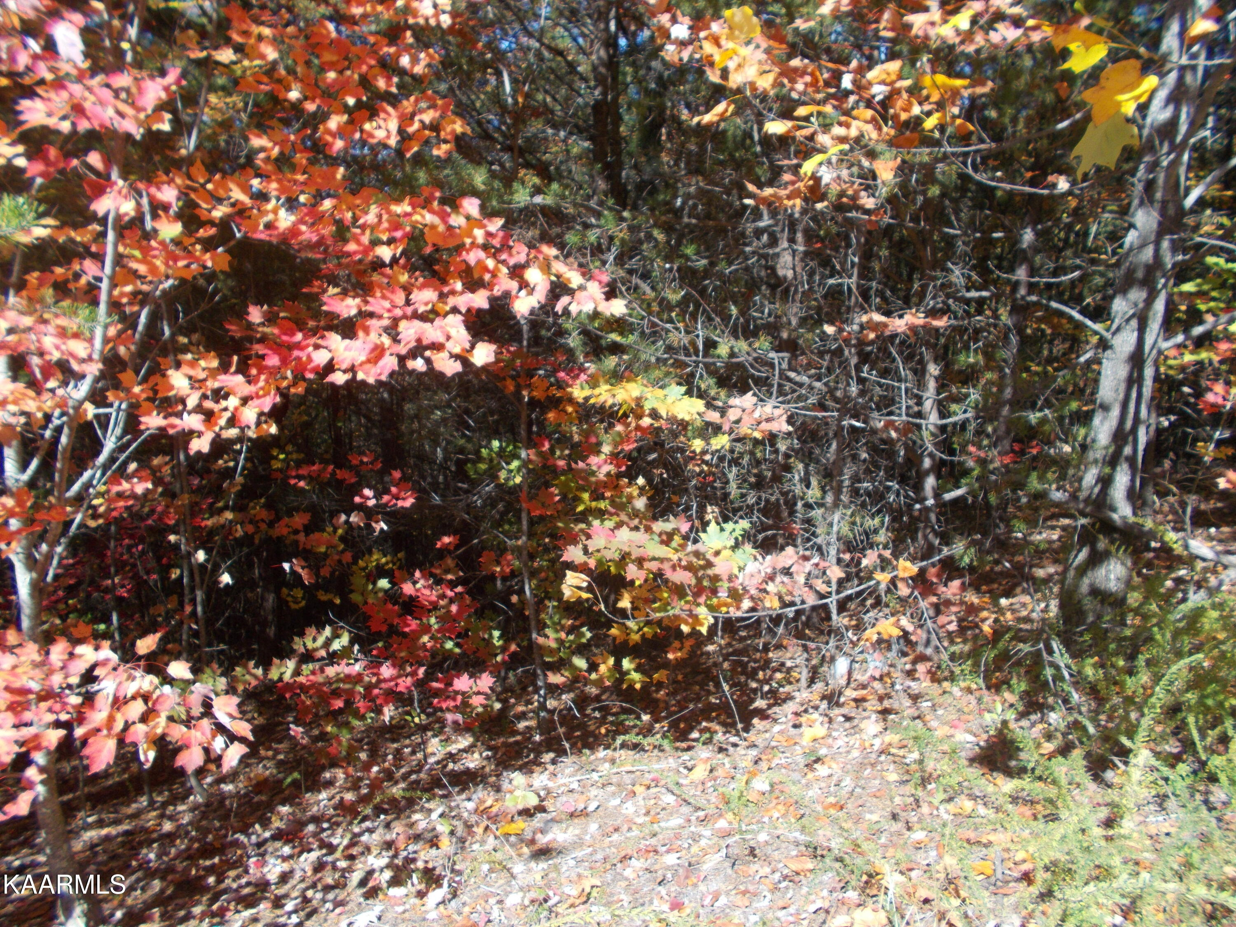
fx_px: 928
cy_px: 464
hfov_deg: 67.3
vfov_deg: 53.1
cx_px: 618
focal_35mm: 26
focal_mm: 4.6
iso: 80
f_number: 3.2
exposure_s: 1/320
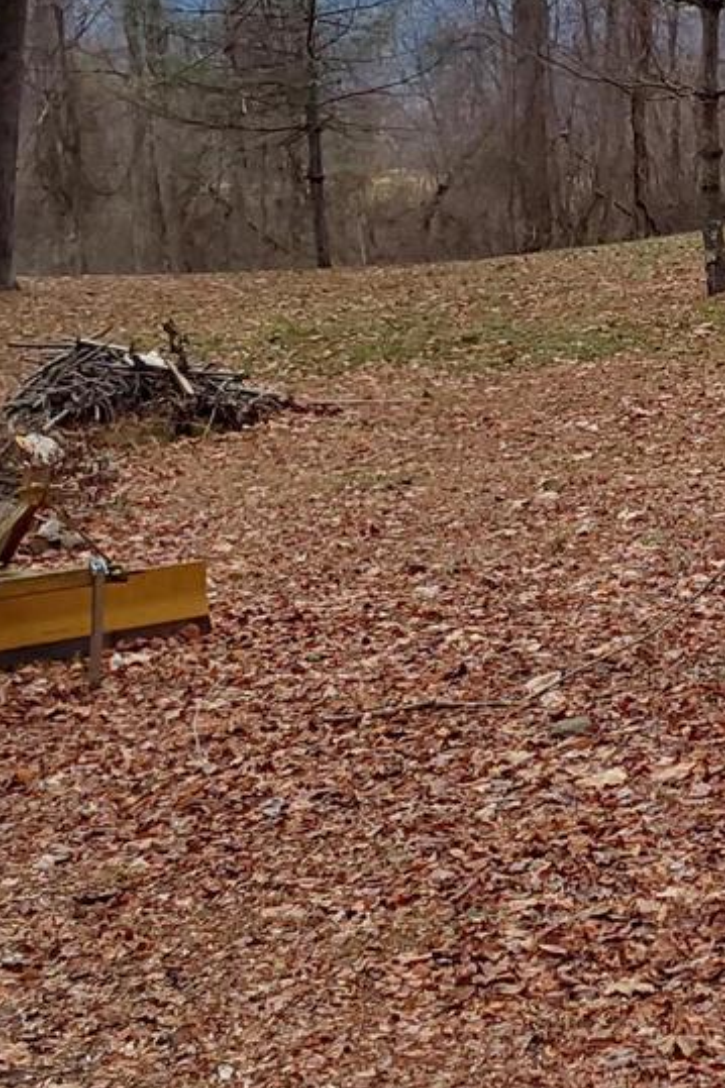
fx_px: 2509
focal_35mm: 83
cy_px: 345
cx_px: 695
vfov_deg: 24.3
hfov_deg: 16.2
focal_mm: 2.91
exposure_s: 1/909
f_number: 1.9
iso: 50
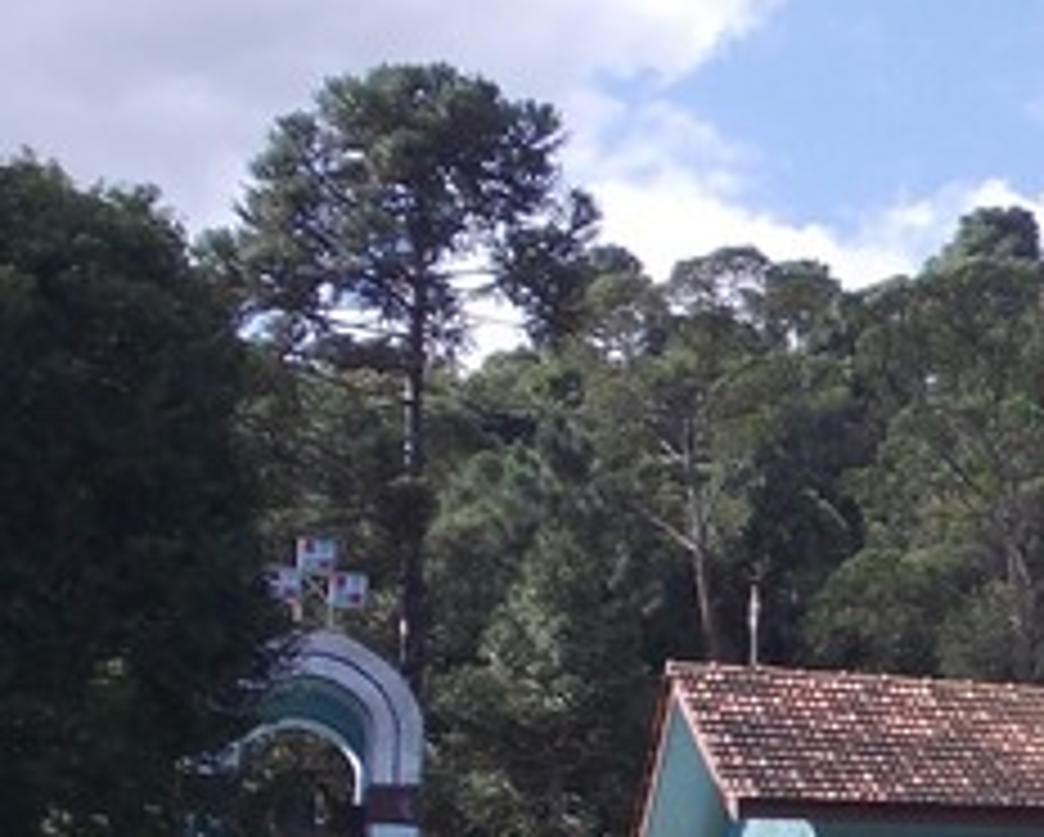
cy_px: 675
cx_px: 1436
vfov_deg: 9.4
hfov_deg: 11.4
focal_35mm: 164
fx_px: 5072
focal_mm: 7.2
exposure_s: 1/125
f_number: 7.2
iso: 80
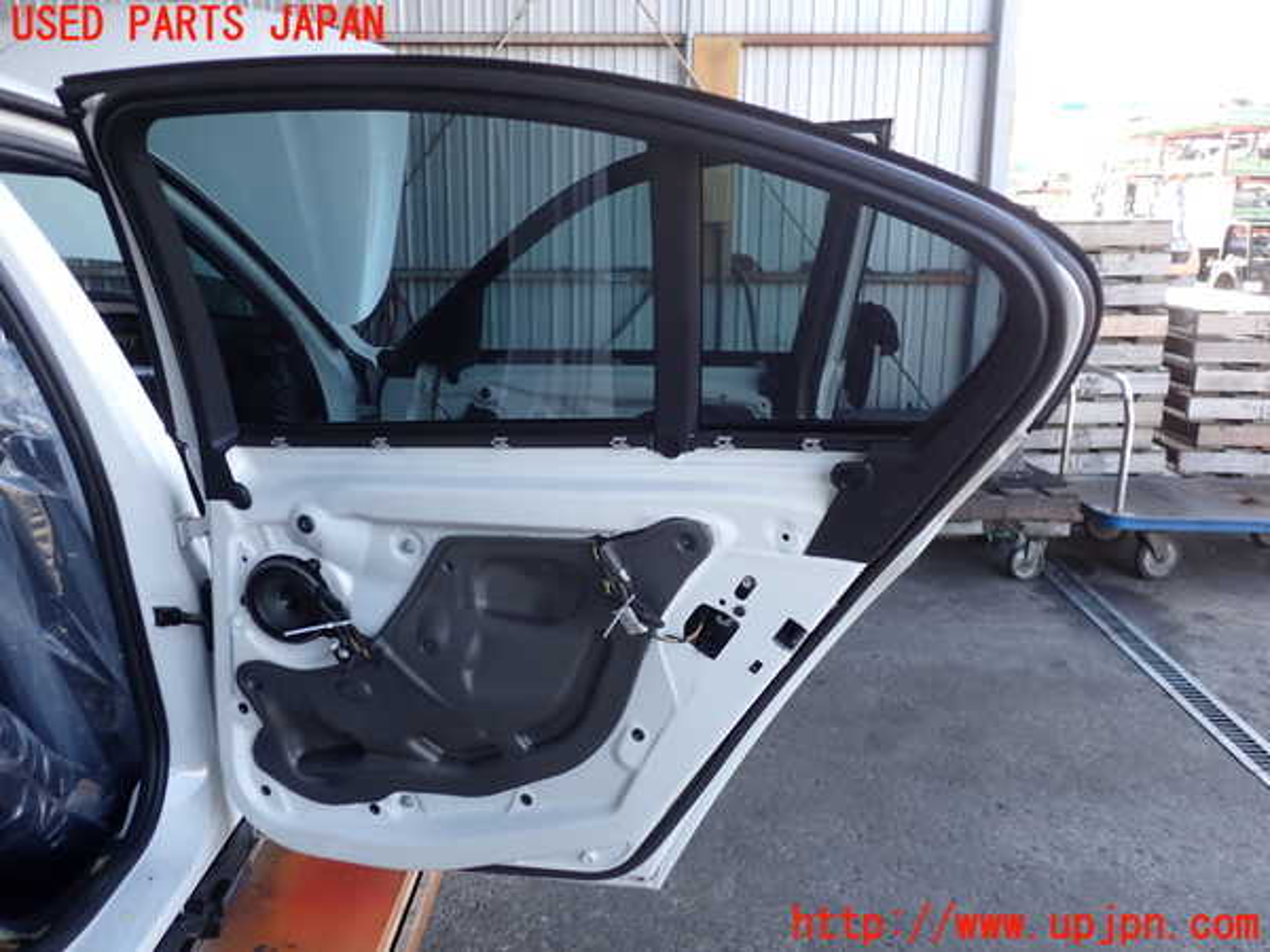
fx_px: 1101
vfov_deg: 46.8
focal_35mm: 30
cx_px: 635
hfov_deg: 60.0
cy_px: 476
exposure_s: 1/100
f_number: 2.3
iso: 100
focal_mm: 5.4
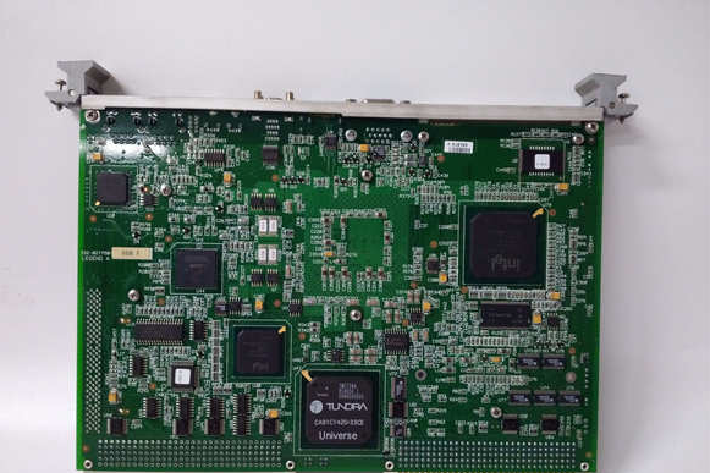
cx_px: 346
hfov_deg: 63.7
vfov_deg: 44.9
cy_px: 265
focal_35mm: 29
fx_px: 572
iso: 674
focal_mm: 3.79
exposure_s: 1/33
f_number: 2
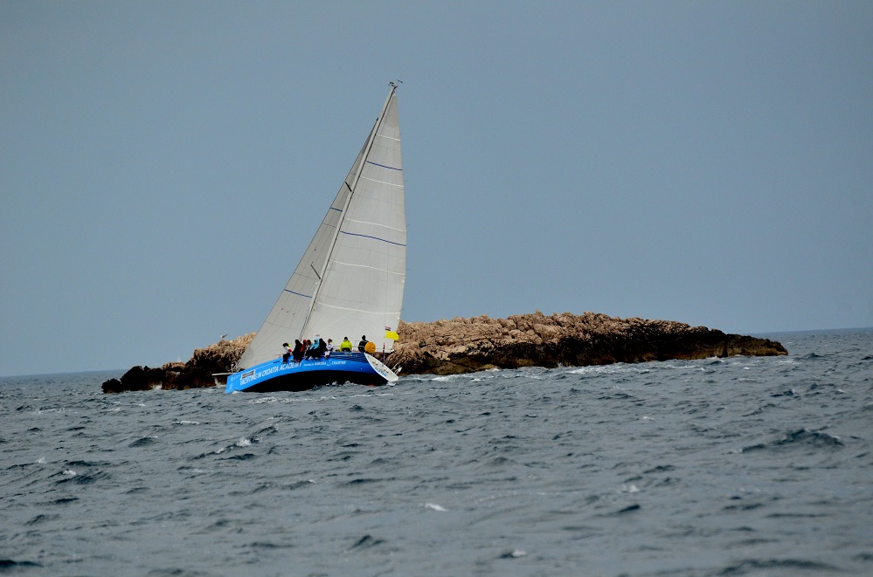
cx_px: 436
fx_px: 8346
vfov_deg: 4.0
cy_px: 288
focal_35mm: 345
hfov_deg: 6.0
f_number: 5.6
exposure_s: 1/8000
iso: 1400
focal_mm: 230
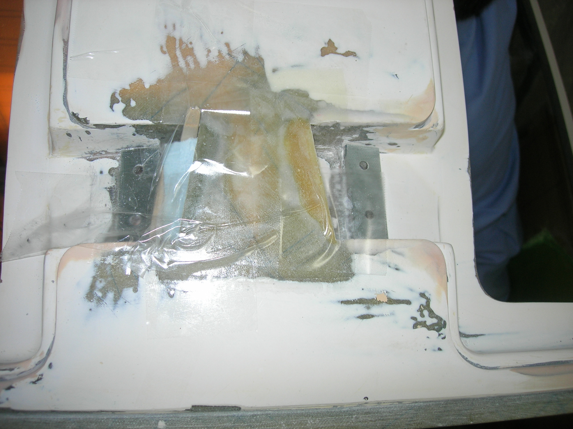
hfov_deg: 49.0
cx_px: 286
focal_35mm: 38
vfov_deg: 37.7
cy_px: 214
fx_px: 629
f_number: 2.8
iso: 64
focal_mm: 7.8
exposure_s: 1/30
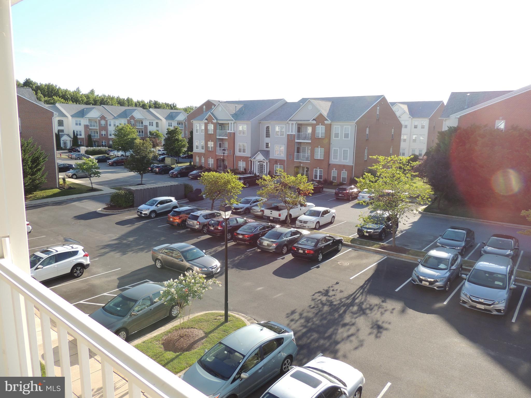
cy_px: 199
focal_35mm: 24
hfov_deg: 71.6
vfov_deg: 56.8
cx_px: 266
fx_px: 368
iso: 100
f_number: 3
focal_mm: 4.3
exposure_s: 1/500
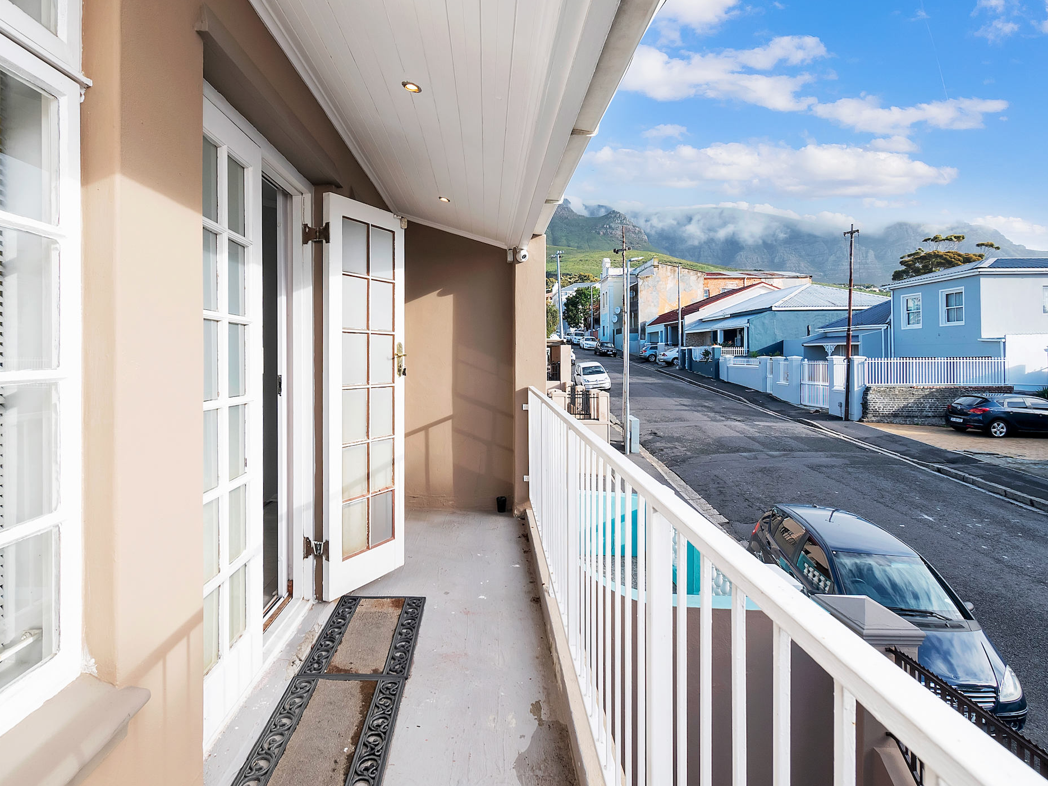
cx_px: 475
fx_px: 515
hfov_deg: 90.8
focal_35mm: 17
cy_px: 382
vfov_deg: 74.7
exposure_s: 1/160
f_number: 9
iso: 125
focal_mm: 10
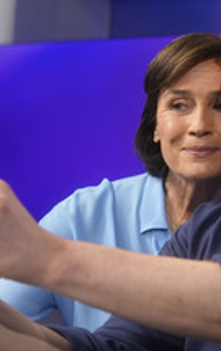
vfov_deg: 21.6
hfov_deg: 13.6
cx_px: 176
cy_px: 158
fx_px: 922
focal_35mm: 96
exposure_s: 1/200
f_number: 2.2
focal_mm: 30
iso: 640
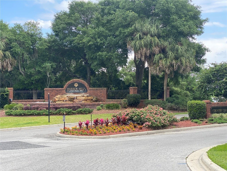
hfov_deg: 36.8
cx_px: 114
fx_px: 341
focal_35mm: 52
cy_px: 86
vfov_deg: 28.0
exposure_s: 1/294
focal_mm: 6
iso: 20
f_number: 2
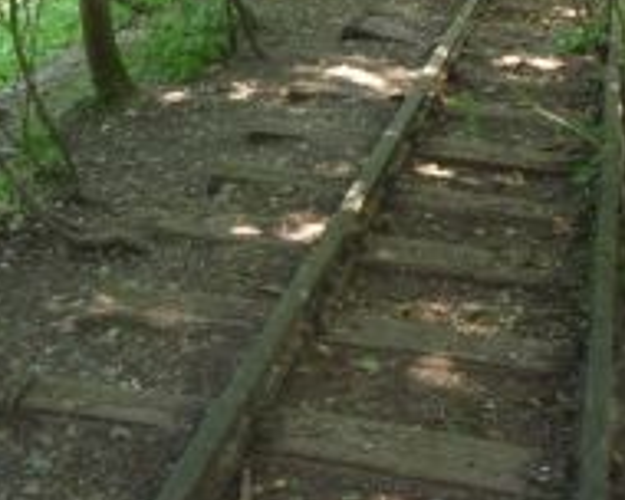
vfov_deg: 19.0
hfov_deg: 24.1
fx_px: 1461
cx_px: 289
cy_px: 16
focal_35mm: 79
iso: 160
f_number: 3.3
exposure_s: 1/30
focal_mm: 5.2
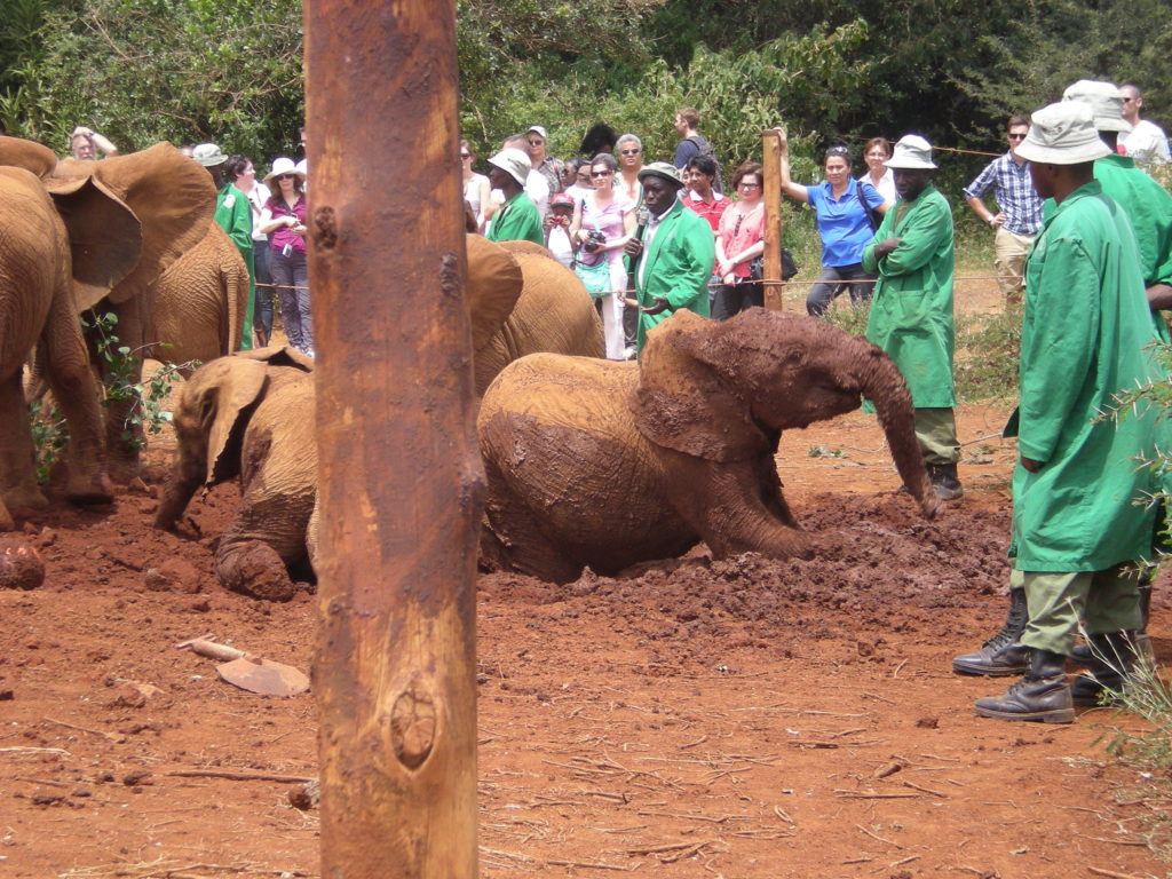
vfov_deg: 13.0
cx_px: 586
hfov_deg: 17.3
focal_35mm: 114
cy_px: 440
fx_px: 3860
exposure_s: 1/110
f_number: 5.9
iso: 76
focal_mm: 18.9
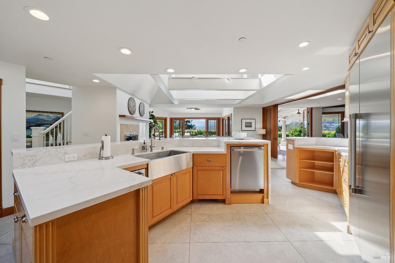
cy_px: 132
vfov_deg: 85.4
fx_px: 143
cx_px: 198
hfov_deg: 108.3
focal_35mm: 13
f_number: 11
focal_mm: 13
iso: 640
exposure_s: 1/80
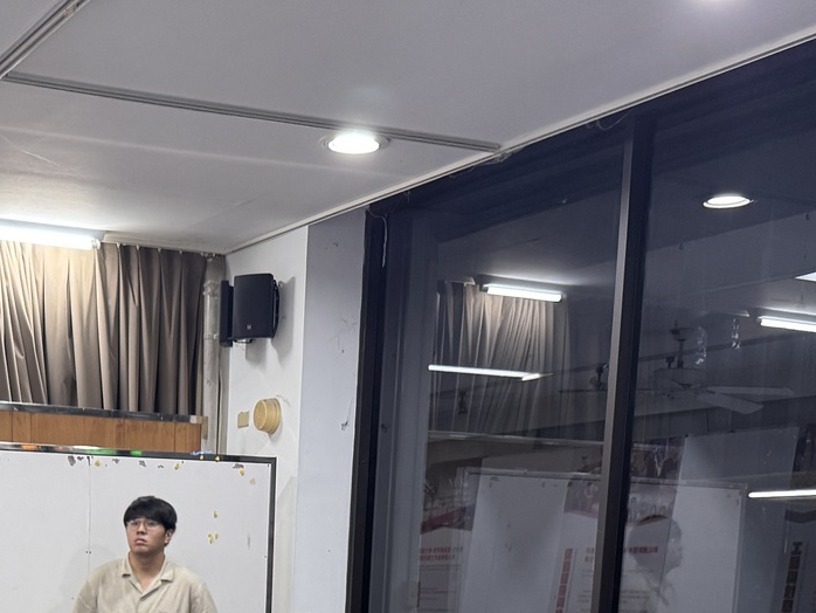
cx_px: 137
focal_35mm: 66
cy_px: 836
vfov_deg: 20.1
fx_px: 1556
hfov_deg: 28.6
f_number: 1.78
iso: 320
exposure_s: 1/60
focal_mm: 6.76
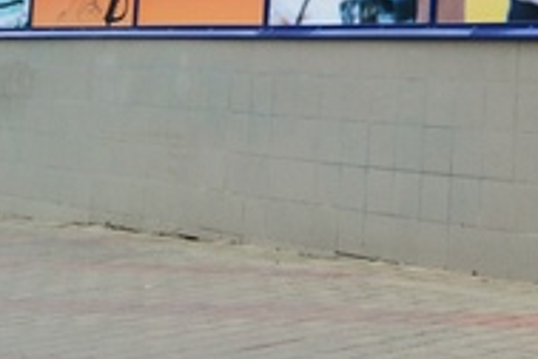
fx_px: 1479
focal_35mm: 99
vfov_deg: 13.5
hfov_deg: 19.3
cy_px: -61
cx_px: 658
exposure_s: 1/120
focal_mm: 4.12
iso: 50
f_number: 2.2
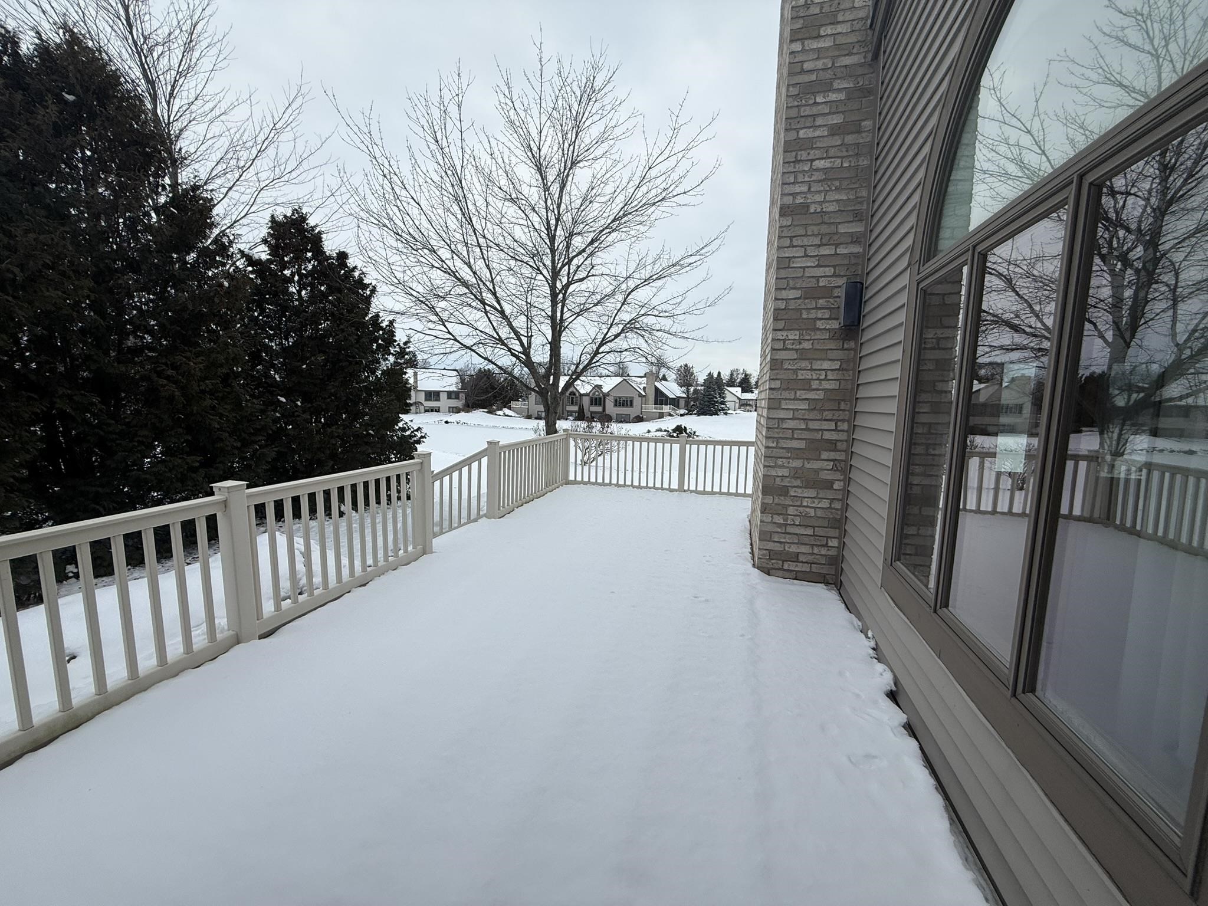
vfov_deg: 85.7
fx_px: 489
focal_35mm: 14
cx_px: 604
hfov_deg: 102.1
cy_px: 453
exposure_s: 1/522
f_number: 2.2
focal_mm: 2.22
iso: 50
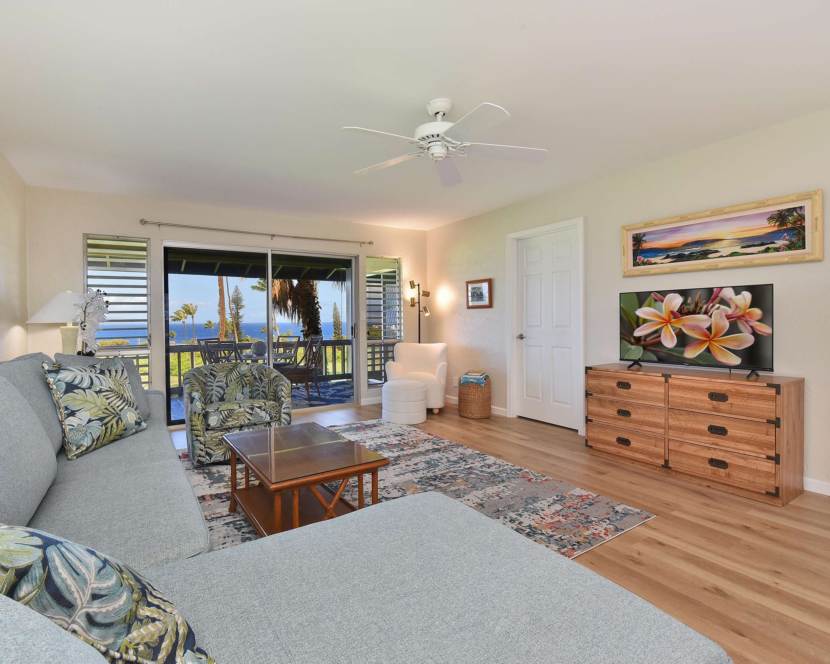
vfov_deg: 80.4
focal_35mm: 16
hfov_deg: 92.4
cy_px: 328
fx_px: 393
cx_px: 351
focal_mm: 14
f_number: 16
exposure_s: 1/40
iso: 4000
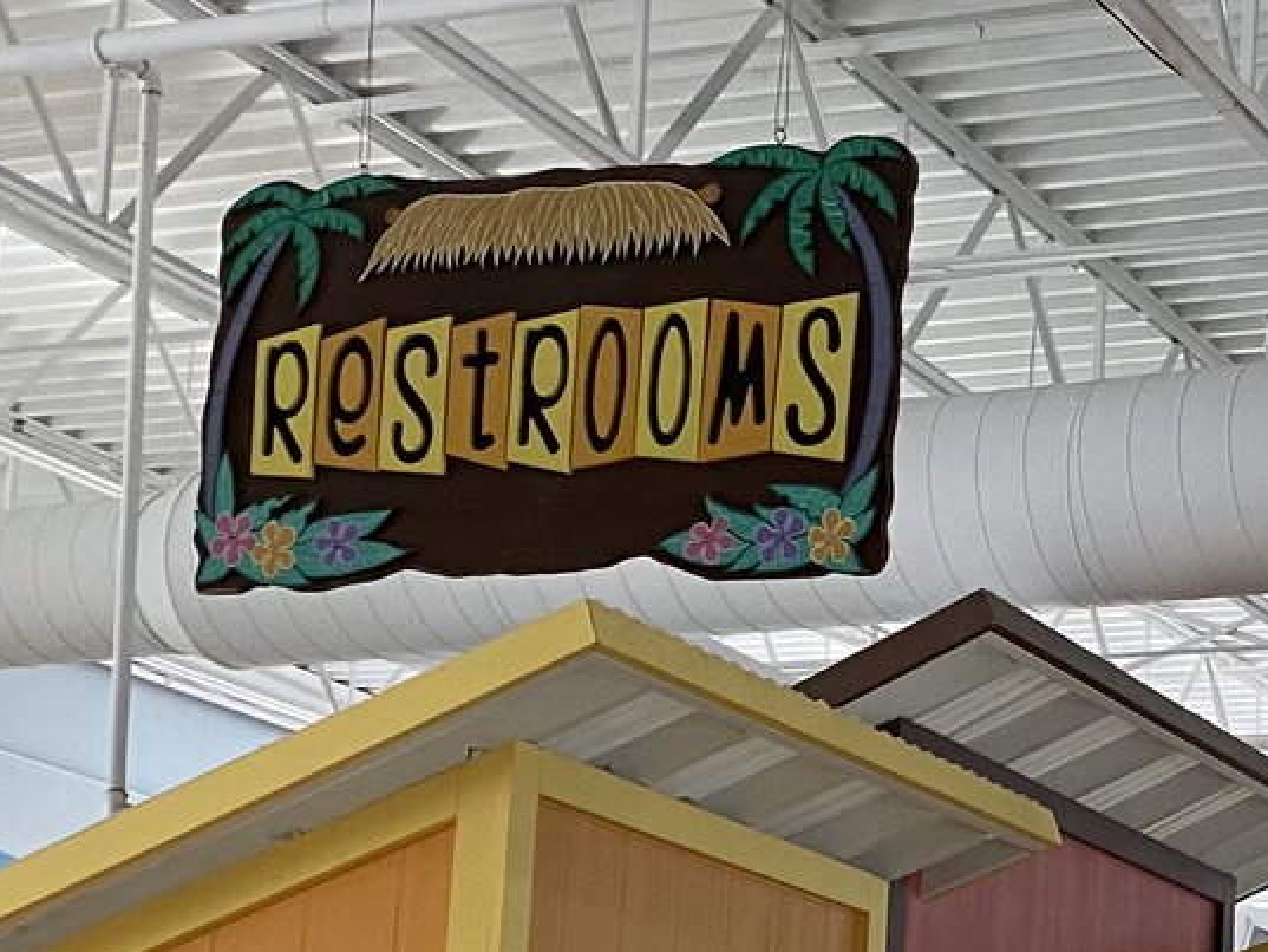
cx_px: 1181
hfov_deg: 20.6
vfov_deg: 15.6
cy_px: 964
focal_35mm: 93
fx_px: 3407
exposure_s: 1/60
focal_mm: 4.25
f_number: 1.8
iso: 125
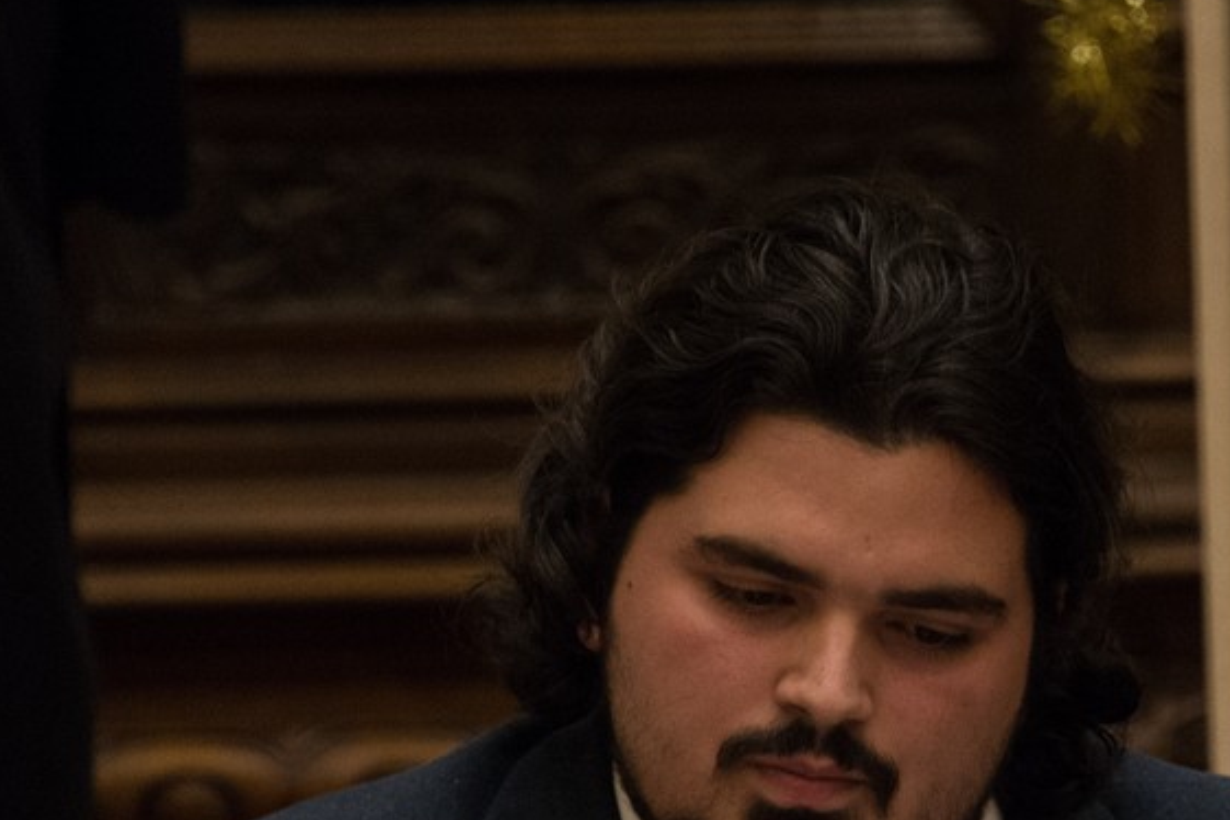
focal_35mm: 768
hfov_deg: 2.7
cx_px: 968
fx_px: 26238
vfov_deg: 1.8
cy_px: 807
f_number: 5.6
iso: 3200
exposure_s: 1/80
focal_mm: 300
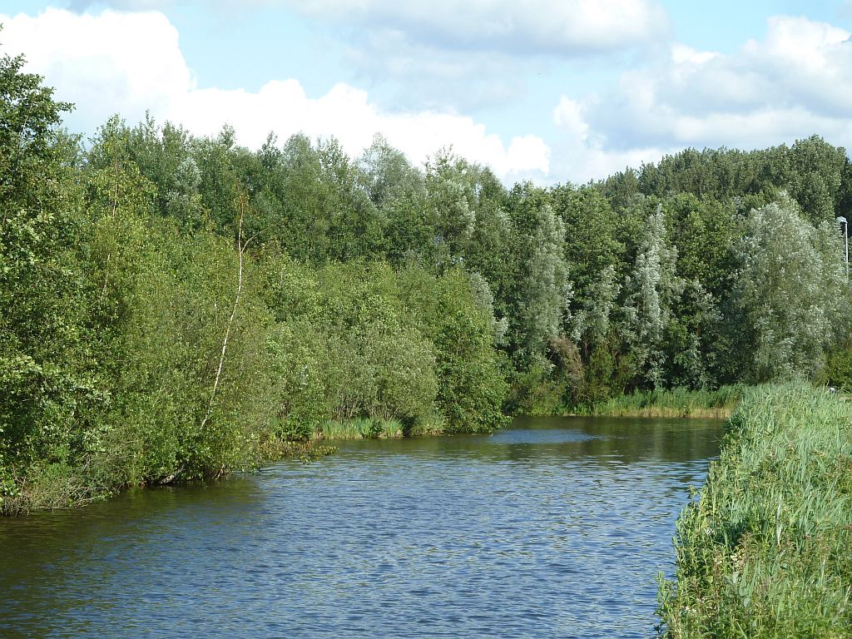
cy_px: 320
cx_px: 426
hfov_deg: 17.7
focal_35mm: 111
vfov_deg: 13.3
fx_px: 2732
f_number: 4.4
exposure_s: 1/320
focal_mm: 18.2
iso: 80
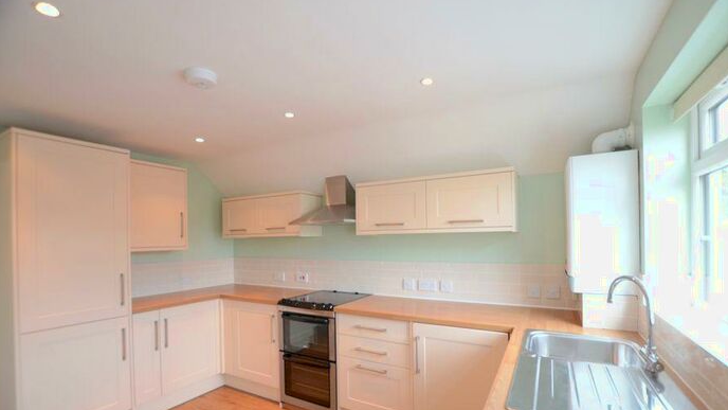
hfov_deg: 99.4
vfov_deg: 66.7
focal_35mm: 16
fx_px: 309
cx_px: 367
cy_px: 237
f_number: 4
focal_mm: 10
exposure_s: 1/100
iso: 800
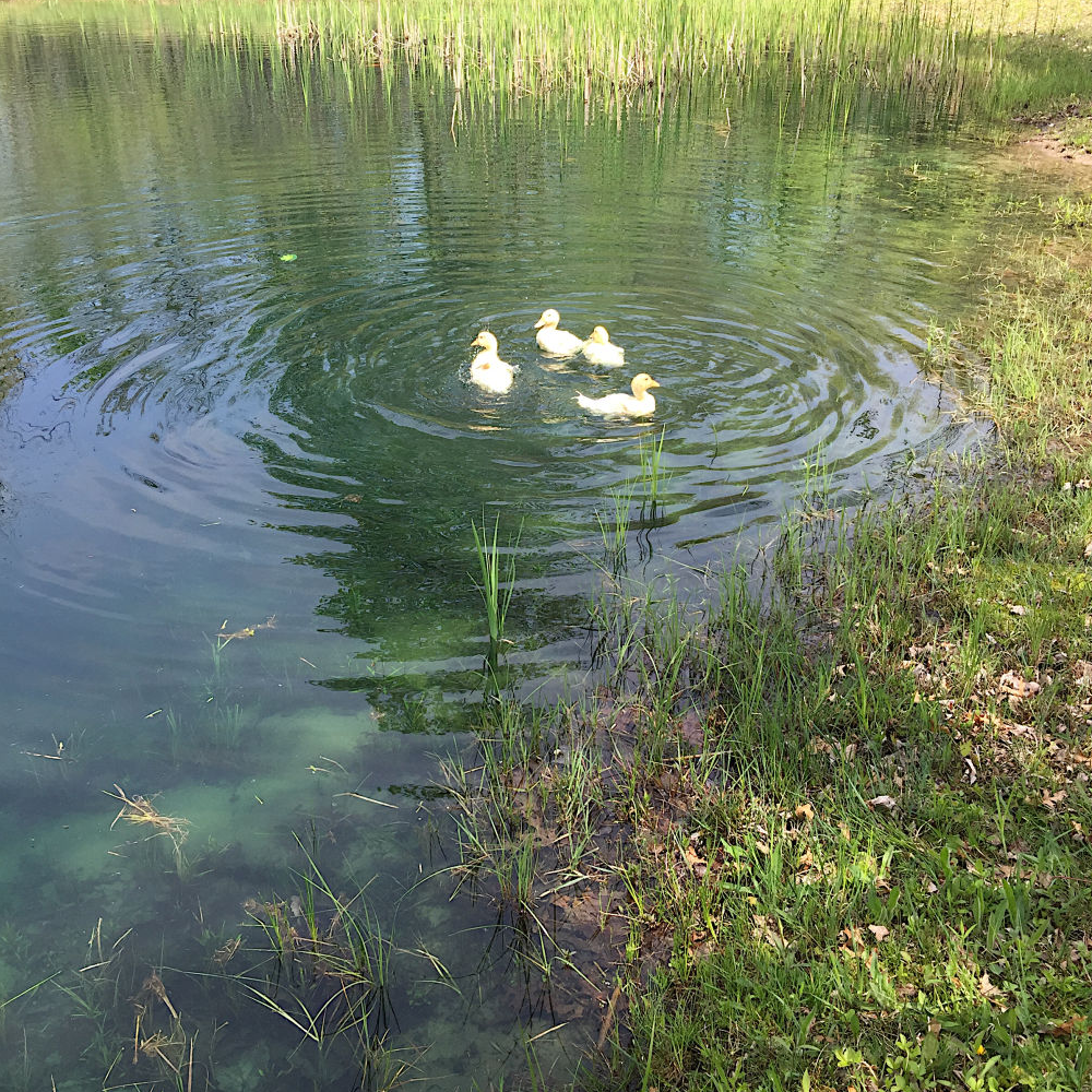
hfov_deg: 47.2
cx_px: 558
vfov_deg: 47.2
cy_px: 494
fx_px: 1249
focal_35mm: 35
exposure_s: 1/534
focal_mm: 4.15
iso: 32
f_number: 2.2
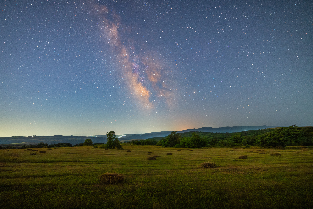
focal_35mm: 14
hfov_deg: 104.3
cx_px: 156
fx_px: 122
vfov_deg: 81.2
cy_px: 104
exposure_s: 30
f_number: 2.8
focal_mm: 14
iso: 4000
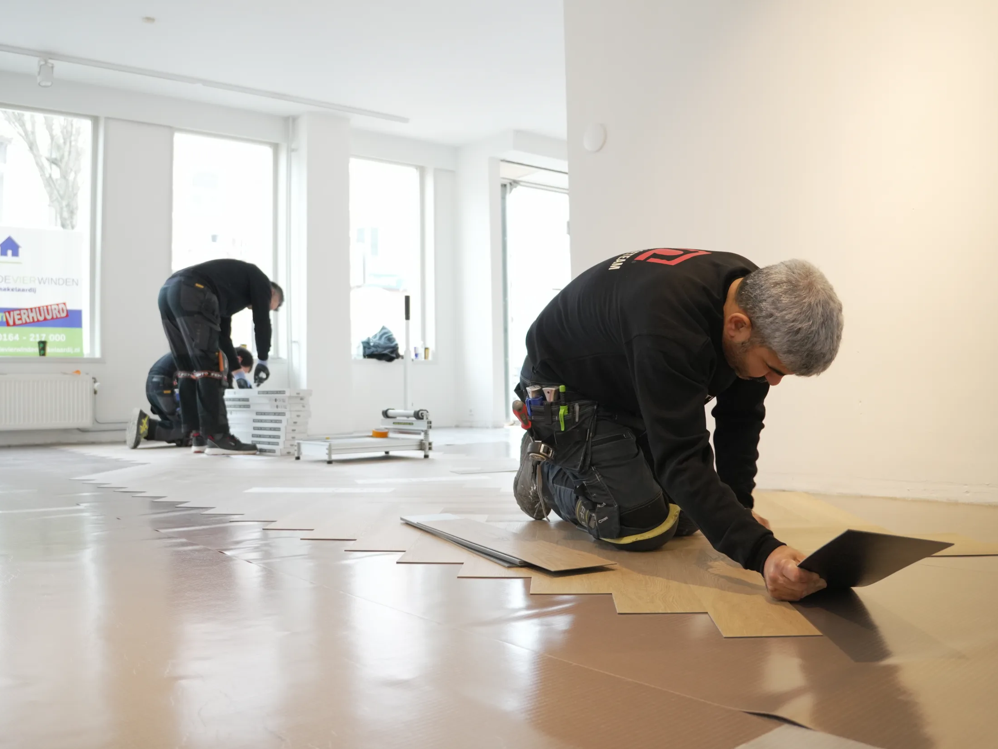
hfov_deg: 59.9
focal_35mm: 30
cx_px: 456
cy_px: 370
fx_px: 865
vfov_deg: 46.8
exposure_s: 1/125
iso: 800
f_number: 2.8
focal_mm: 18
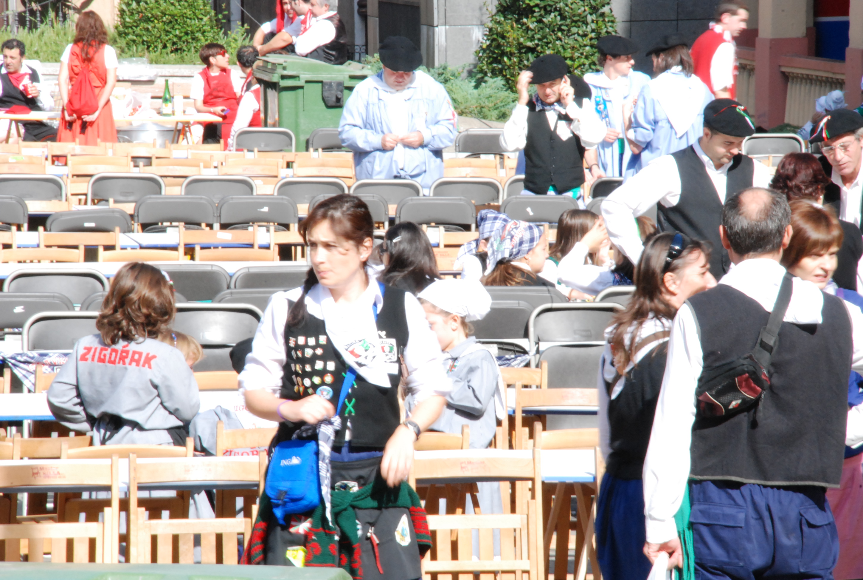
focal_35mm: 202
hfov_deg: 10.1
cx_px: 432
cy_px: 290
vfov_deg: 6.8
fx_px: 4864
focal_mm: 135
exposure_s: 1/30
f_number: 36
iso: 800
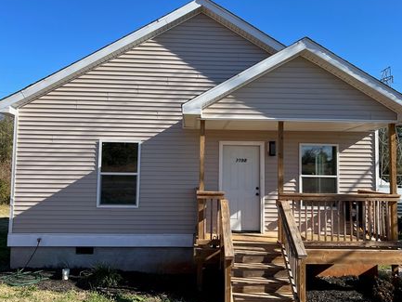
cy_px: 145
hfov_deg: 59.9
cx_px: 210
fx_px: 348
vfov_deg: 46.8
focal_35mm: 30
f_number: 1.5
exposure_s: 1/2353
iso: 50
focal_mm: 5.7
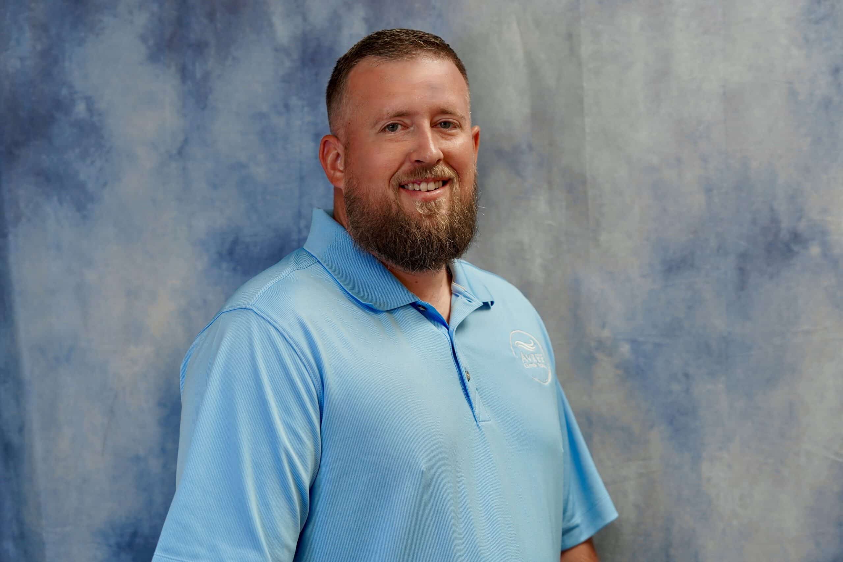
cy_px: 281
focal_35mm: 74
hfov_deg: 27.3
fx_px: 1733
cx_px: 422
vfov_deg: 18.4
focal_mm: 74
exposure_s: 1/160
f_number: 4
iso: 800
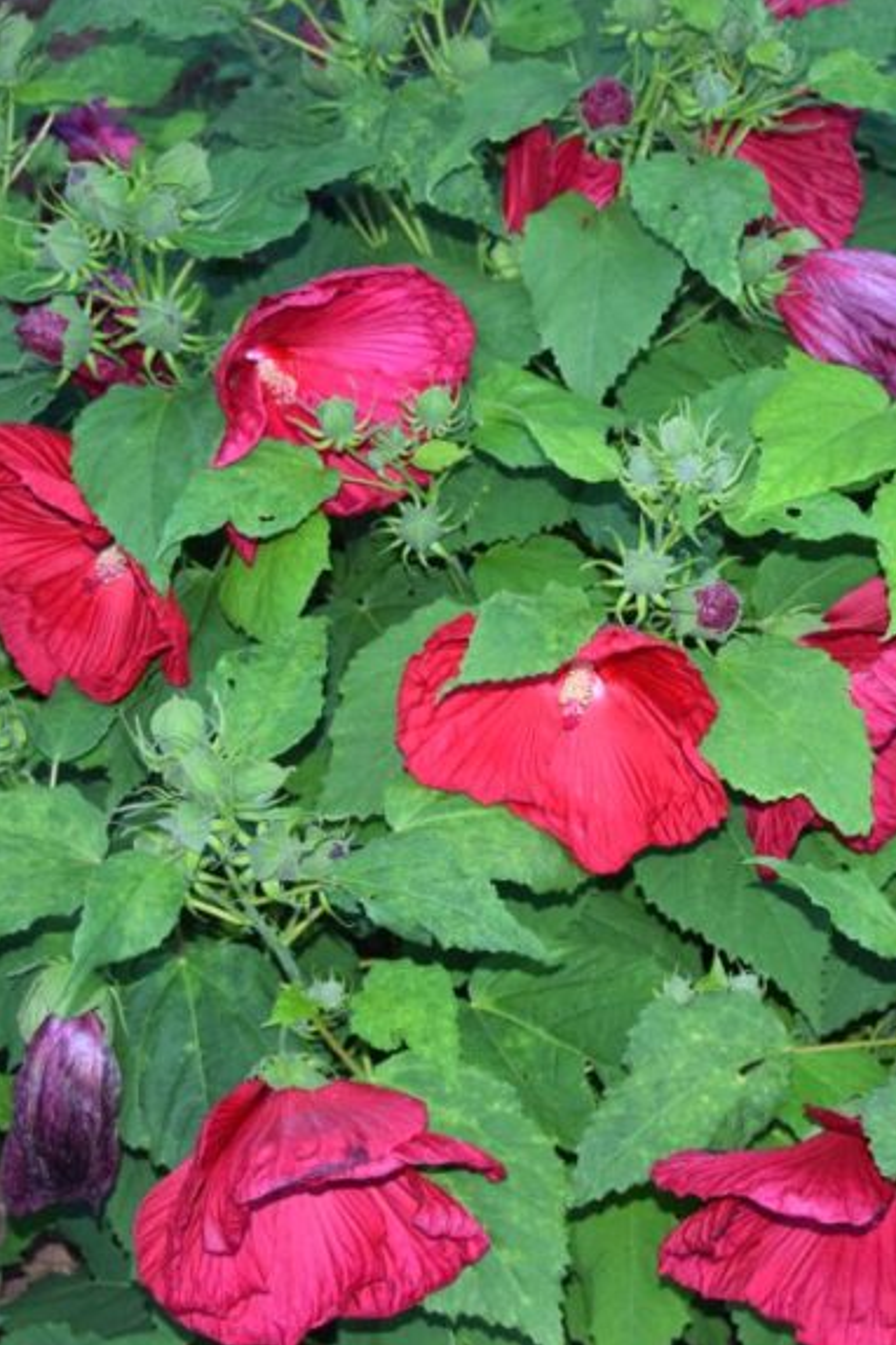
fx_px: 3210
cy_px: 671
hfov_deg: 15.8
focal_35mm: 86
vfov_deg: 23.6
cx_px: 746
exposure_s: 1/100
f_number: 5.6
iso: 800
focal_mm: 38
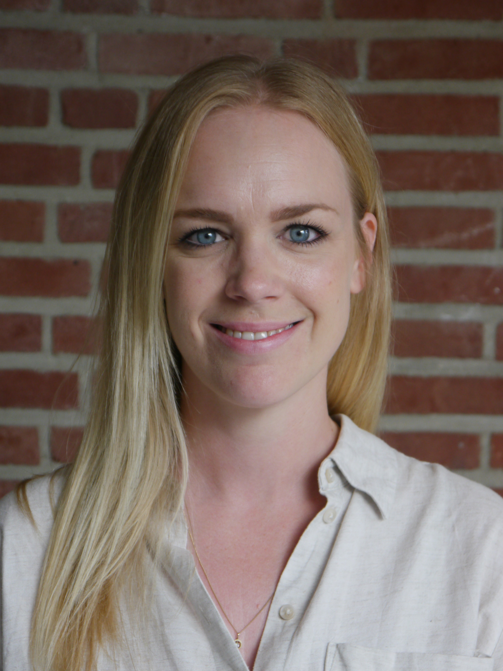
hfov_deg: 17.6
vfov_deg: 23.3
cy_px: 336
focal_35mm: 84
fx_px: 1628
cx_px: 252
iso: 320
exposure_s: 1/80
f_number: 5.6
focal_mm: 42
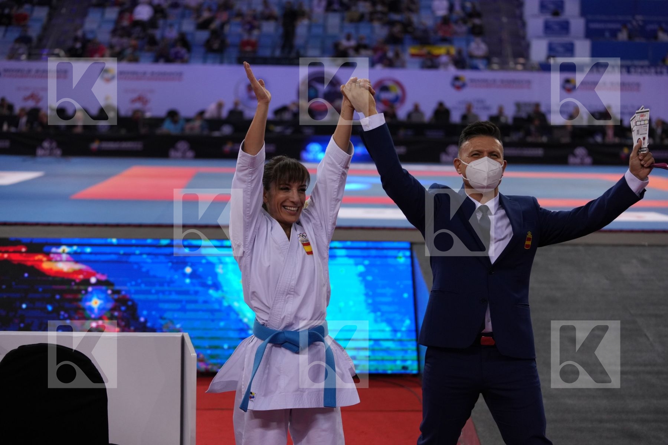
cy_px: 222
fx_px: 1948
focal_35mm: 105
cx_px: 334
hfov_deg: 19.5
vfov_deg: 13.0
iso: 1600
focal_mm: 70
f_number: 2.8
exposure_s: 1/1000
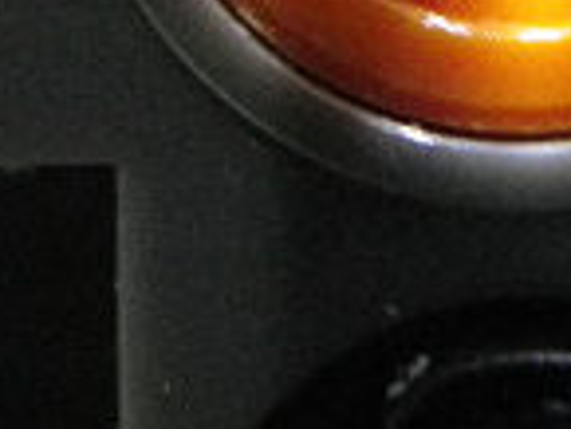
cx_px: 571
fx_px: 2988
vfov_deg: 7.9
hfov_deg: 10.8
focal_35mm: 181
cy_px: -346
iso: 800
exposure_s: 1/4
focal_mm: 7.3
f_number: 3.9
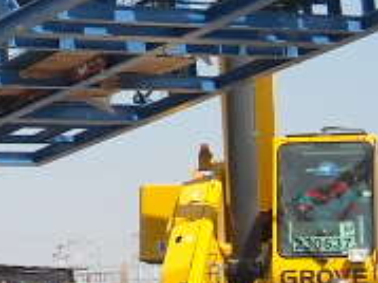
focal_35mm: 200
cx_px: -49
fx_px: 2182
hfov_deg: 9.8
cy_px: -6
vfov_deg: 7.4
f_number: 5.6
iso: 64
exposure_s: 1/296
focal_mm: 5.7
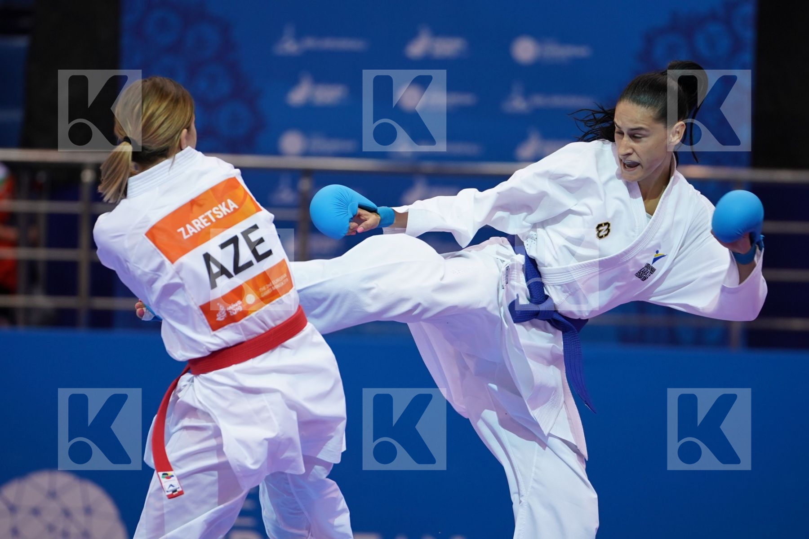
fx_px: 6741
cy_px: 270
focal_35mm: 300
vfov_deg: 4.6
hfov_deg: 6.9
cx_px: 404
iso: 800
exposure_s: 1/1000
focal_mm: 200
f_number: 2.8
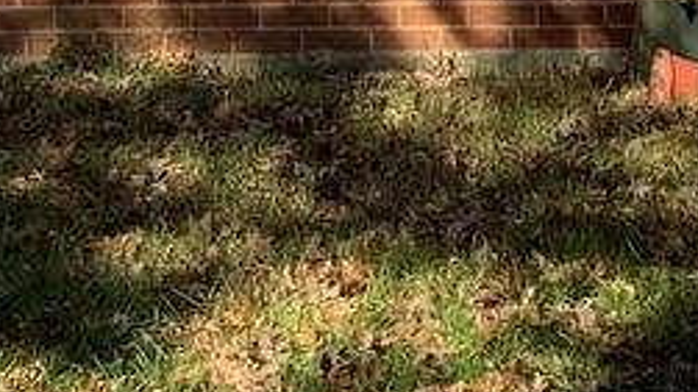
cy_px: -962
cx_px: 311
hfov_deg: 11.9
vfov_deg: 6.0
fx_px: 3349
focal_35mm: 181
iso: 16
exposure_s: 1/613
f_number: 1.8
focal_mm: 3
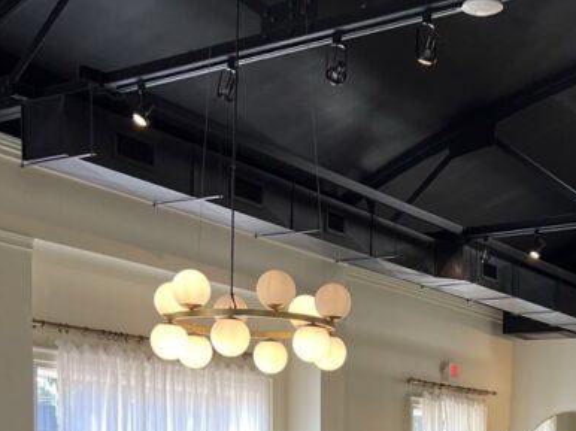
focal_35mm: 69
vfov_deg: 19.6
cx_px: 403
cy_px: 561
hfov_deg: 27.9
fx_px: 1147
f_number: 1.5
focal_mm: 5.7
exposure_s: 1/120
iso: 80
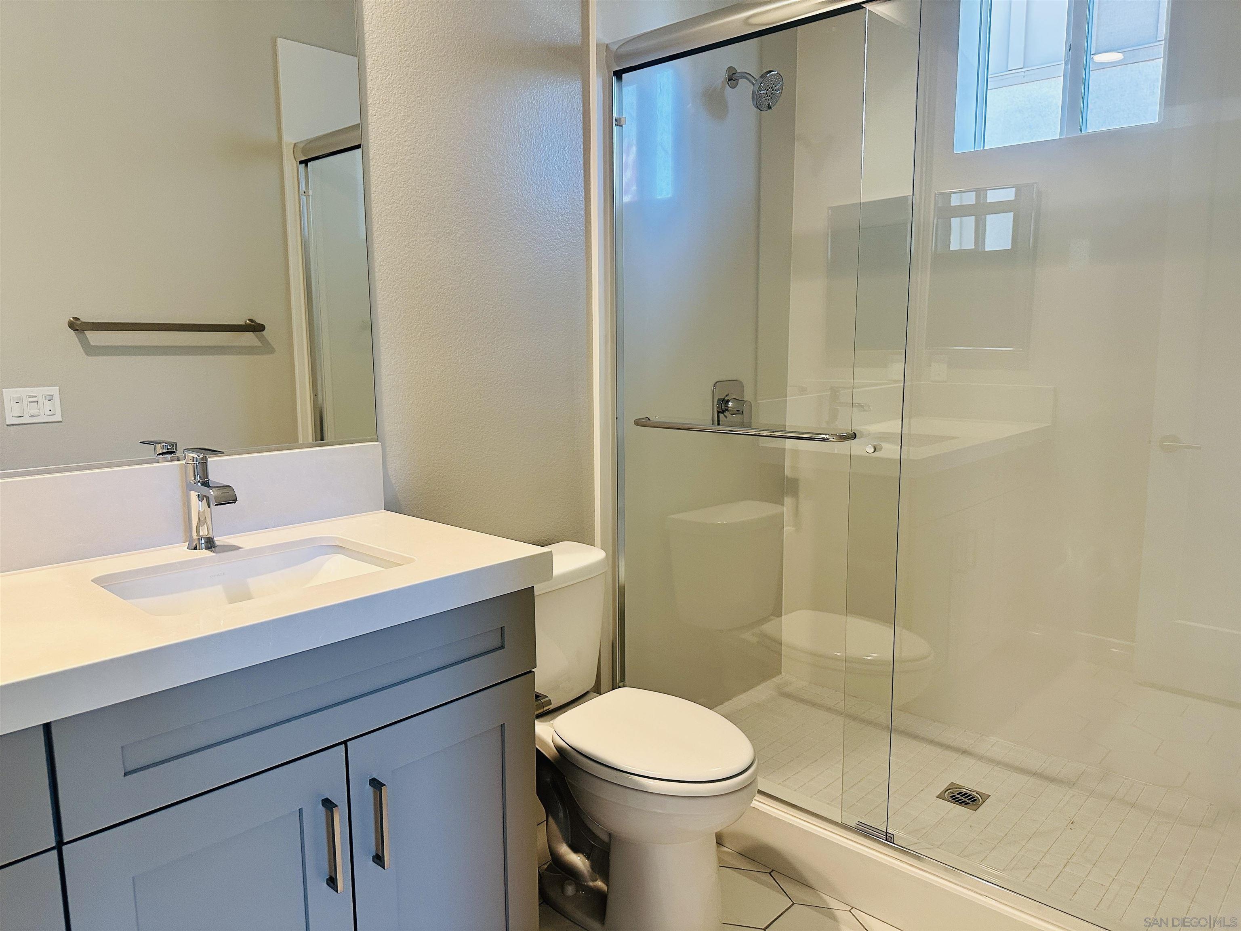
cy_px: 466
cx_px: 620
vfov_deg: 56.8
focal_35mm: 24
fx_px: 860
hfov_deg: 71.6
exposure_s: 1/105
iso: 250
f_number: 1.78
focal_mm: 6.86
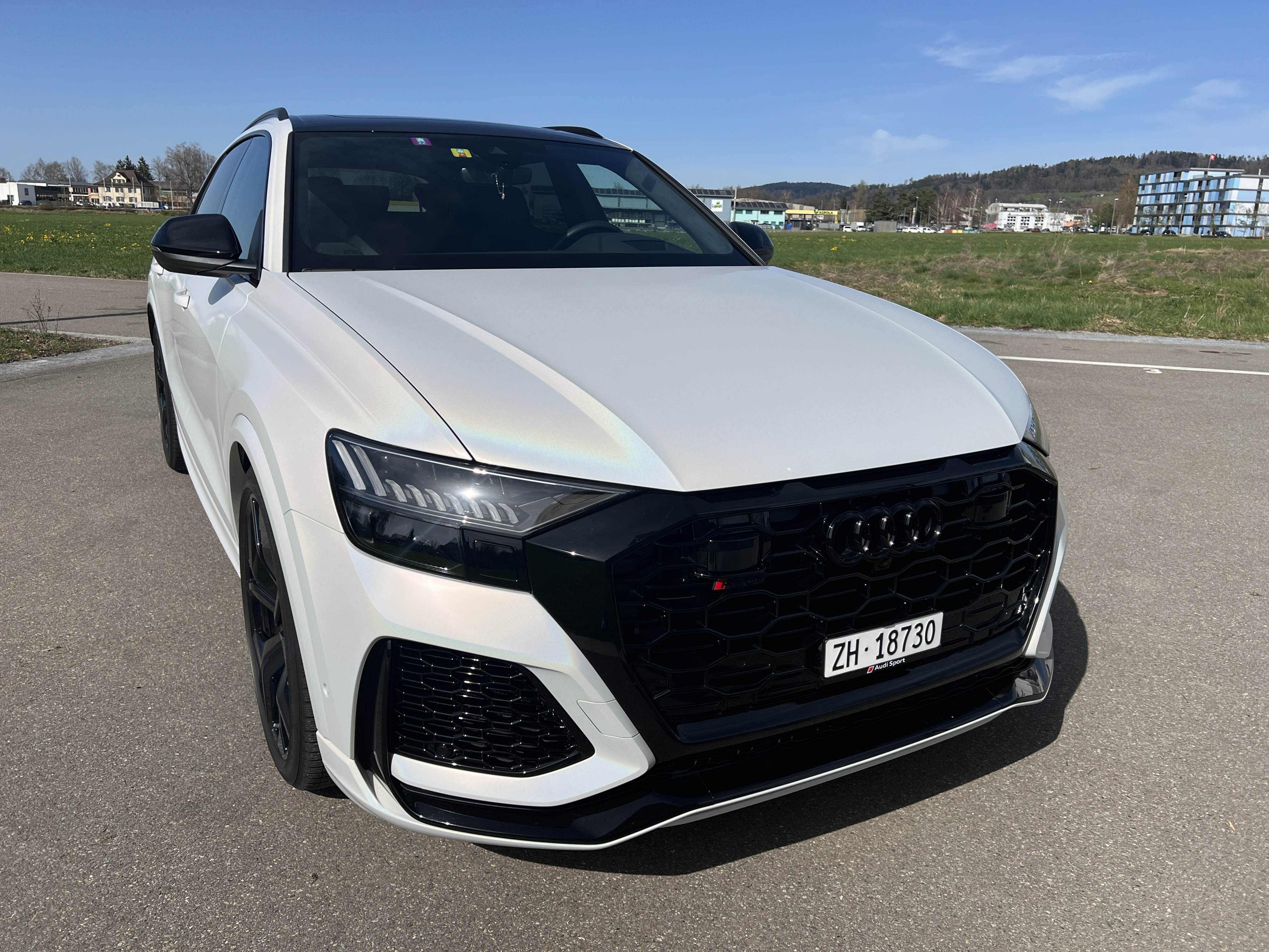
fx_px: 953
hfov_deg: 67.3
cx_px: 634
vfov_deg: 53.1
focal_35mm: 26
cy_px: 476
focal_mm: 5.7
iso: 50
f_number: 1.5
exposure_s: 1/8696
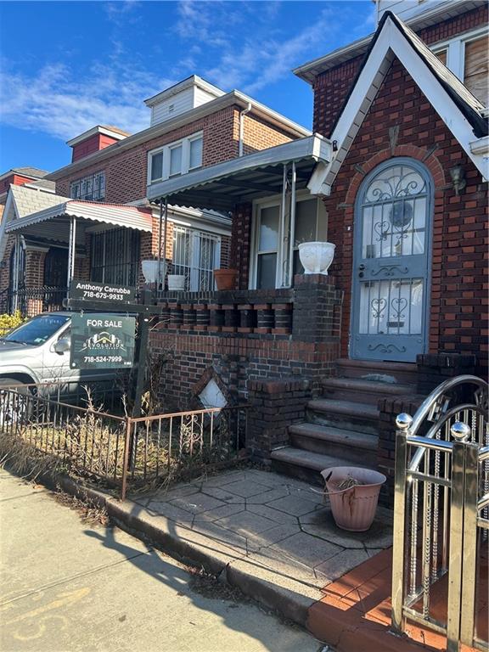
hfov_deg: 53.1
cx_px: 244
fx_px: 490
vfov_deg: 67.3
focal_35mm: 26
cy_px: 326
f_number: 1.5
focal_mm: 5.7
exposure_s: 1/1344
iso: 50
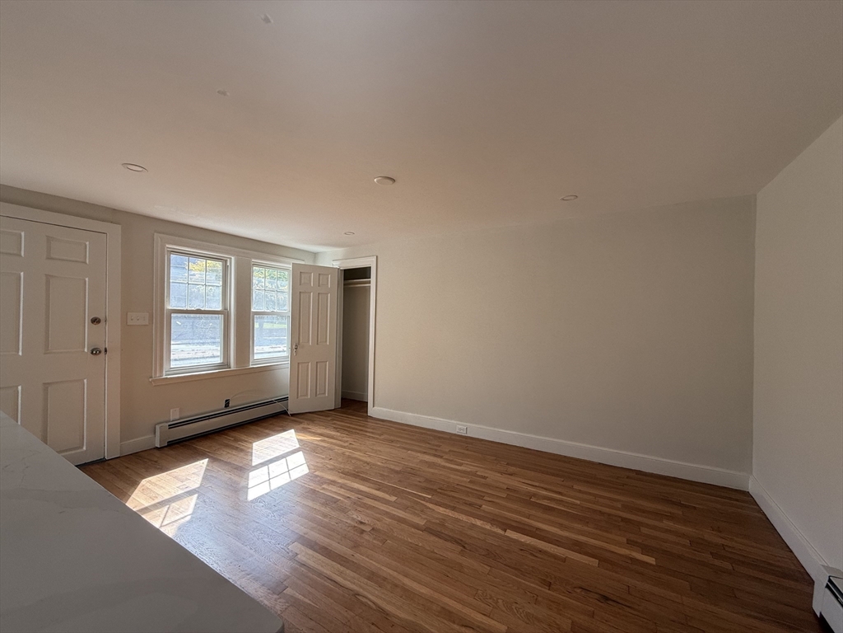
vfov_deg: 85.7
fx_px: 341
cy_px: 316
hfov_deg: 102.1
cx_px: 422
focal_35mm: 14
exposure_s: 1/138
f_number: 2.2
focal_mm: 2.22
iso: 64
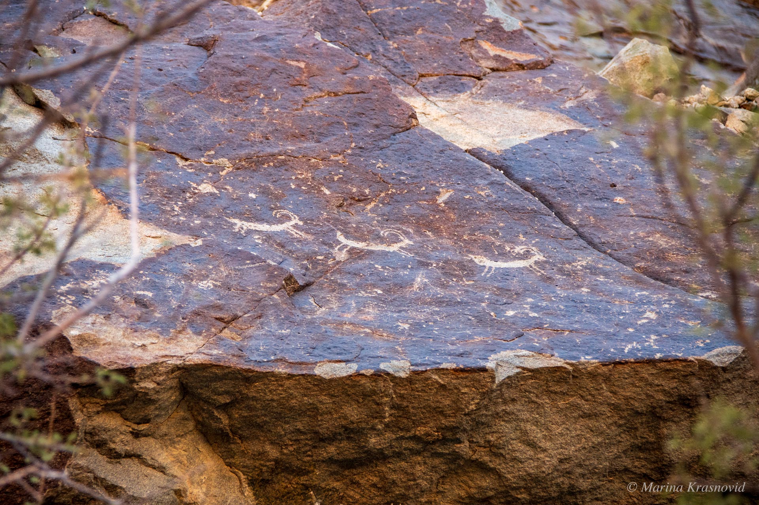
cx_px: 380
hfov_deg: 7.2
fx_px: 6005
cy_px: 252
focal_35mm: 285
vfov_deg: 4.8
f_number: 5.6
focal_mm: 190
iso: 640
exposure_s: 1/200
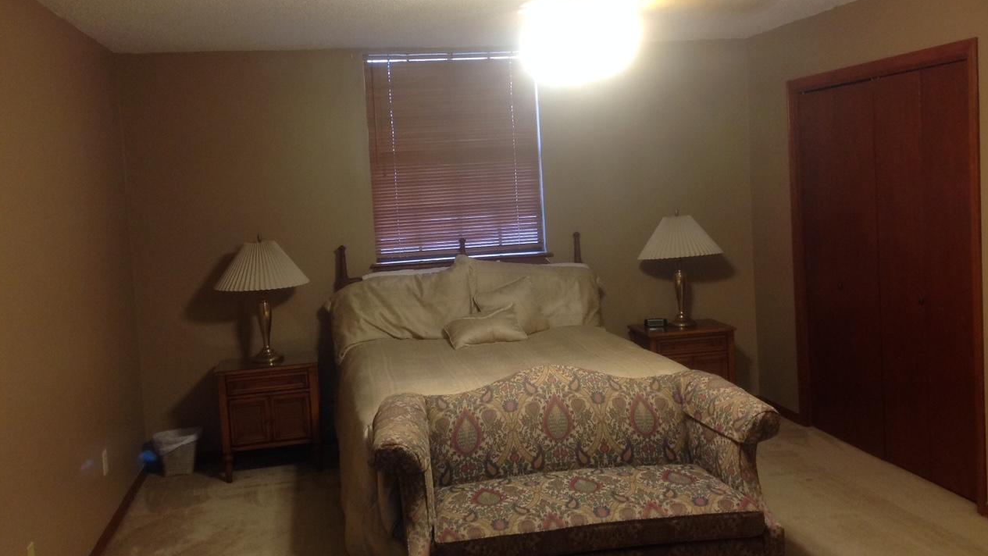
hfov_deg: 51.6
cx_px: 500
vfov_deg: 30.4
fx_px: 1022
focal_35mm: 39
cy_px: 235
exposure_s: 1/15
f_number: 2.4
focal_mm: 4.28
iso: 125
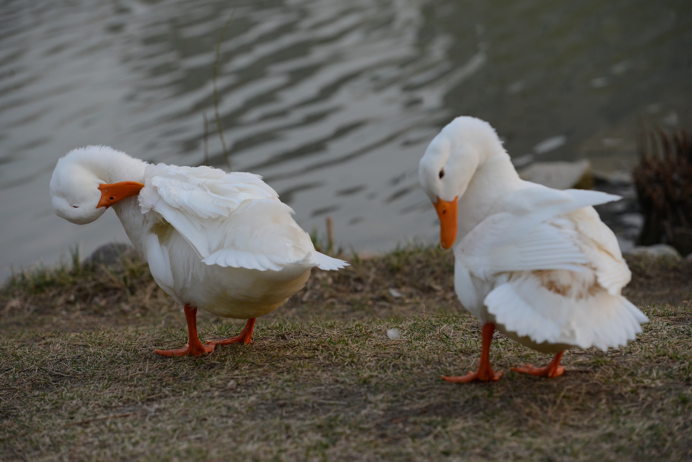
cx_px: 346
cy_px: 231
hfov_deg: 13.7
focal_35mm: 150
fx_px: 2884
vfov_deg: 9.2
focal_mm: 150
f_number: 4.5
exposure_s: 1/800
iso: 640
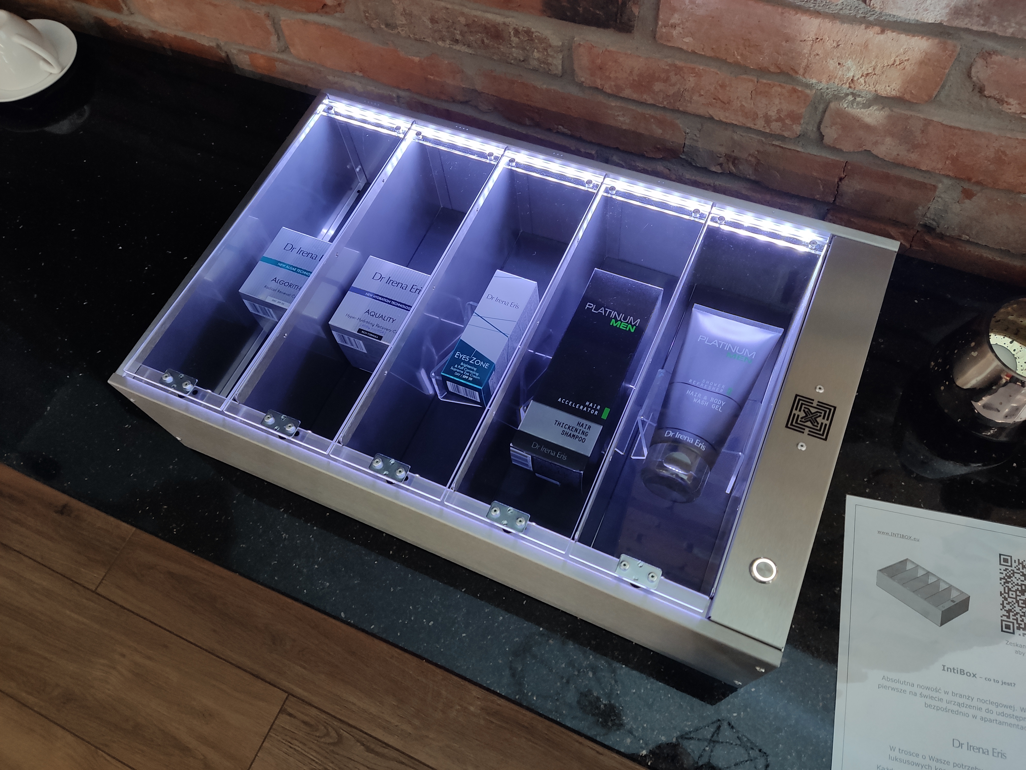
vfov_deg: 54.9
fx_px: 741
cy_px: 385
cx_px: 513
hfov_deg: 69.4
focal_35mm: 25
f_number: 1.79
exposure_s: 1/33
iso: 261
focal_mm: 4.71
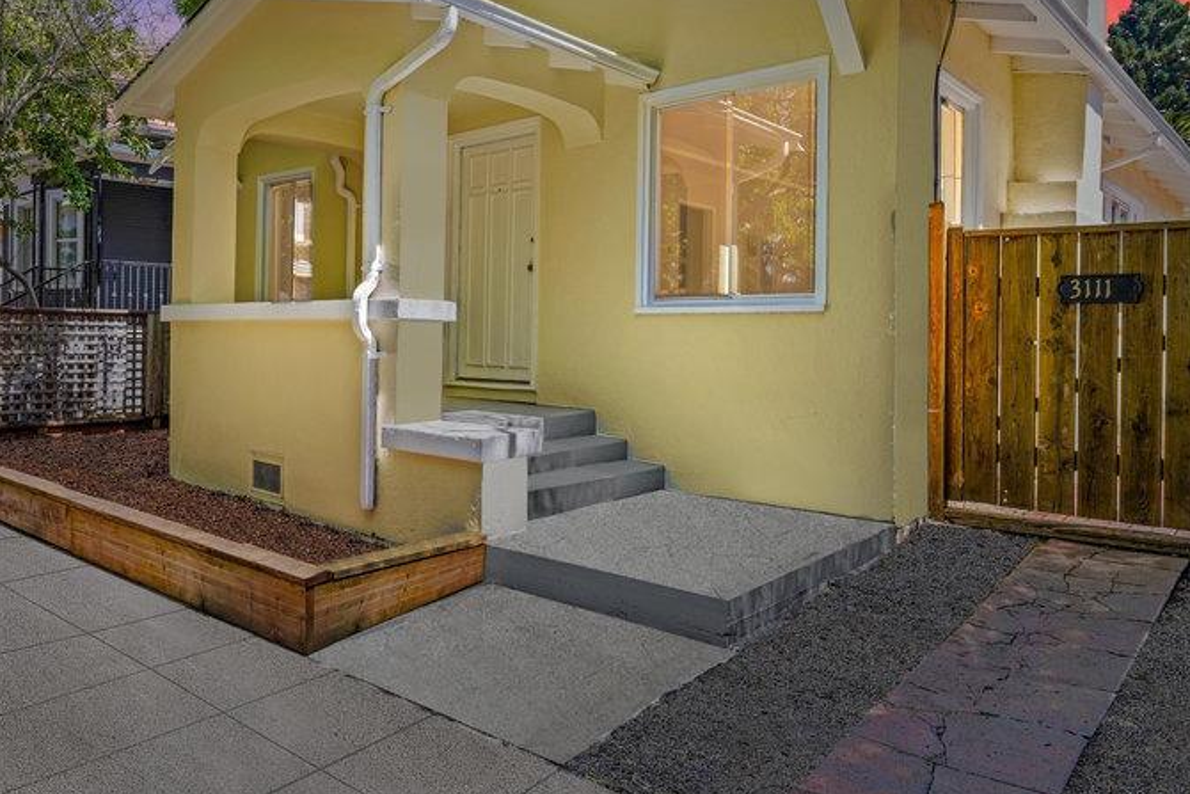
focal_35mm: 26
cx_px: 510
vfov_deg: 49.2
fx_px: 860
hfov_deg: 69.0
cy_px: 310
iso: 100
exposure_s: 1/13
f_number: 8
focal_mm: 17
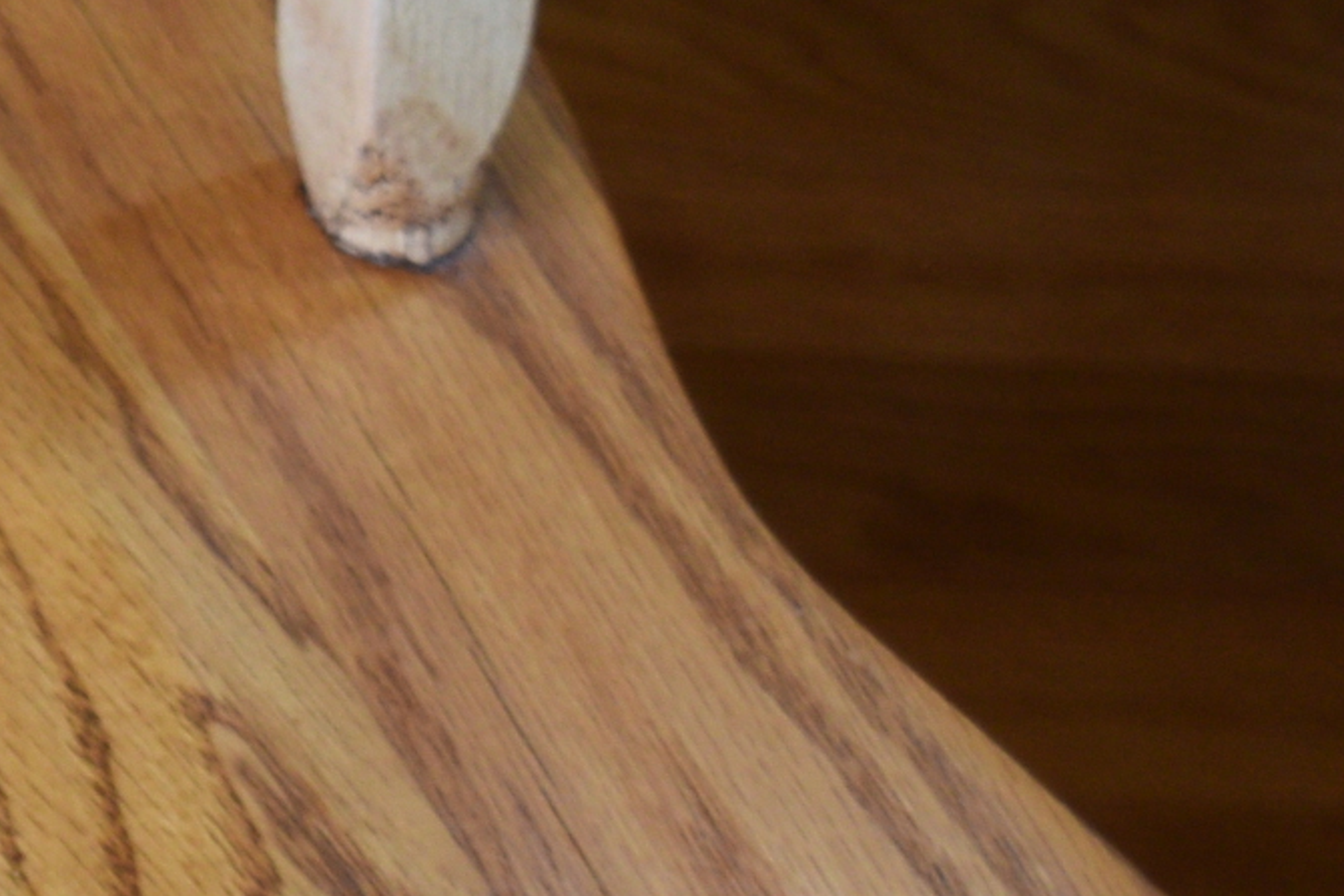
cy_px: 1261
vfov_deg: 6.0
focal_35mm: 228
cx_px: -997
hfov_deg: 8.7
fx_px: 8513
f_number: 4.5
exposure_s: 1/60
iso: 400
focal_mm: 34
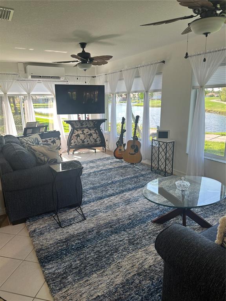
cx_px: 113
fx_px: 209
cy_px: 150
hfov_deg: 56.8
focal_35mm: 24
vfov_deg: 71.6
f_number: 1.78
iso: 50
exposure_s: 1/120
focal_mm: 6.86
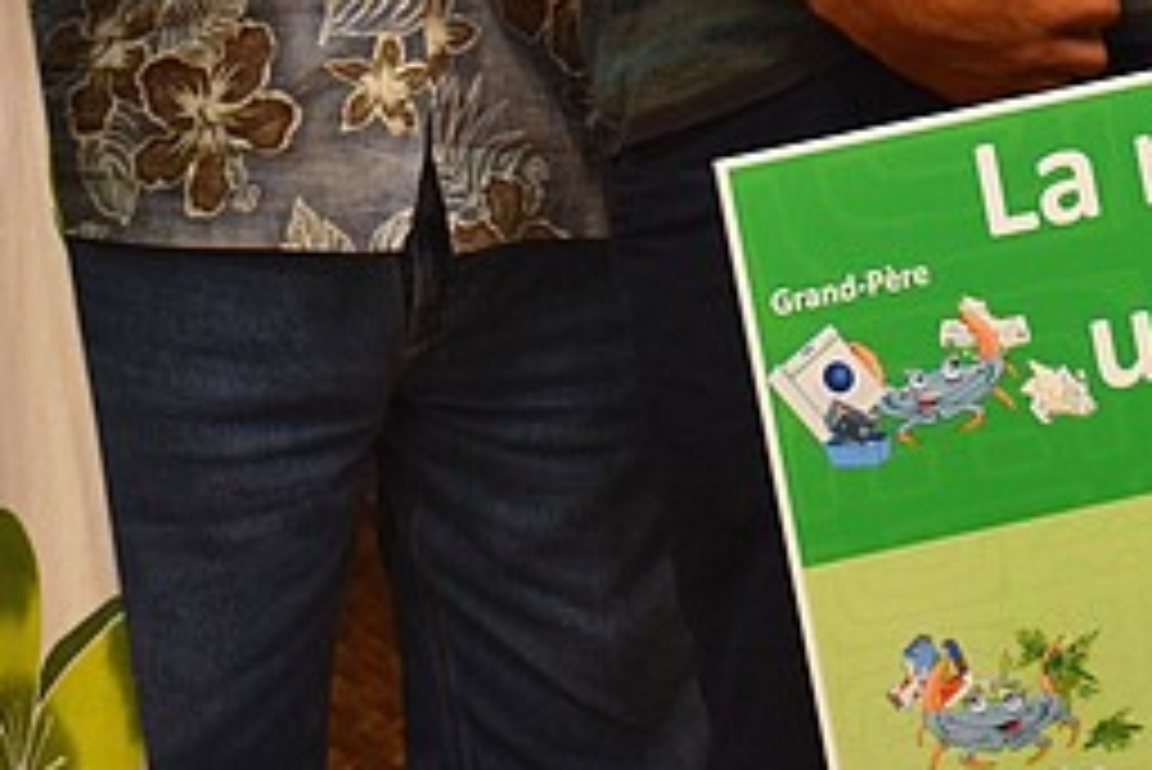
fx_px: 6147
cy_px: -633
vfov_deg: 7.0
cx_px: 886
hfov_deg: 10.7
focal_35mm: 192
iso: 560
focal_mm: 32
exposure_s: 1/60
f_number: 4
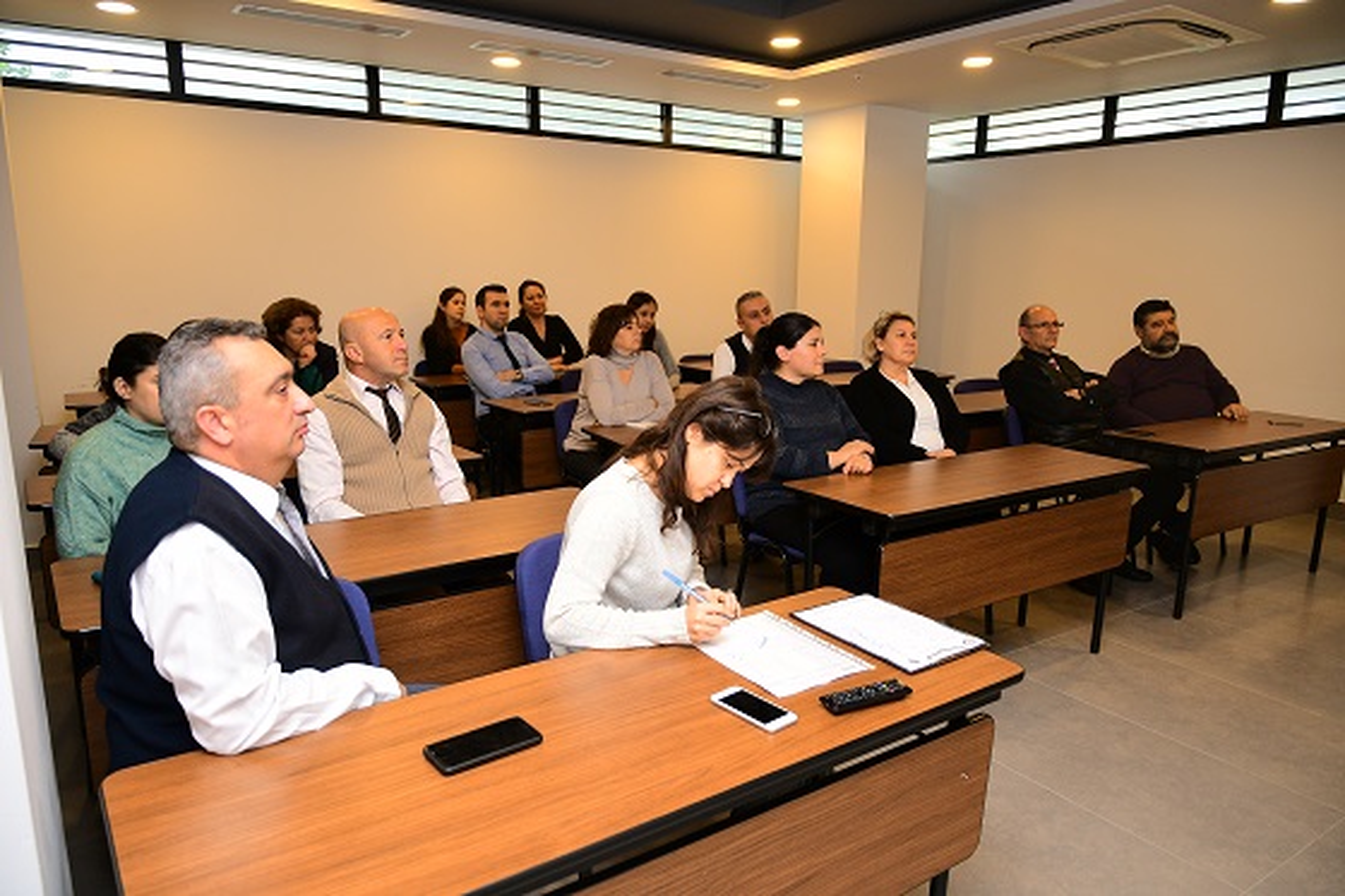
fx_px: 896
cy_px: 448
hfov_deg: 73.8
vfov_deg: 53.1
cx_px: 672
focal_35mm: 24
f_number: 2.8
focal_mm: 16
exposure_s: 1/125
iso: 500
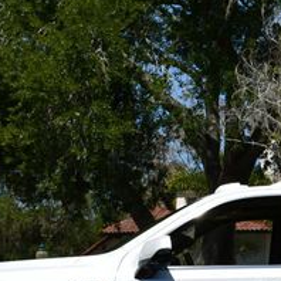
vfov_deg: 12.2
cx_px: 295
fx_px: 1313
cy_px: 228
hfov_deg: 12.0
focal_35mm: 143
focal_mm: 26
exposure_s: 1/320
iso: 100
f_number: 9
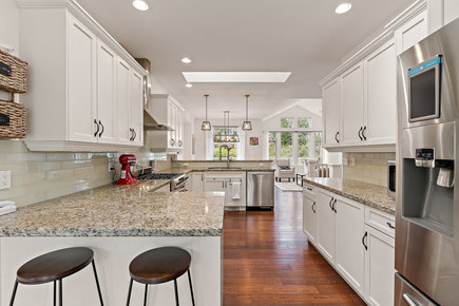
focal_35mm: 16
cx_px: 230
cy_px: 153
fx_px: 204
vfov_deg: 73.7
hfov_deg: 96.7
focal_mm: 16
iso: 400
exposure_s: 1/13
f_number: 7.1
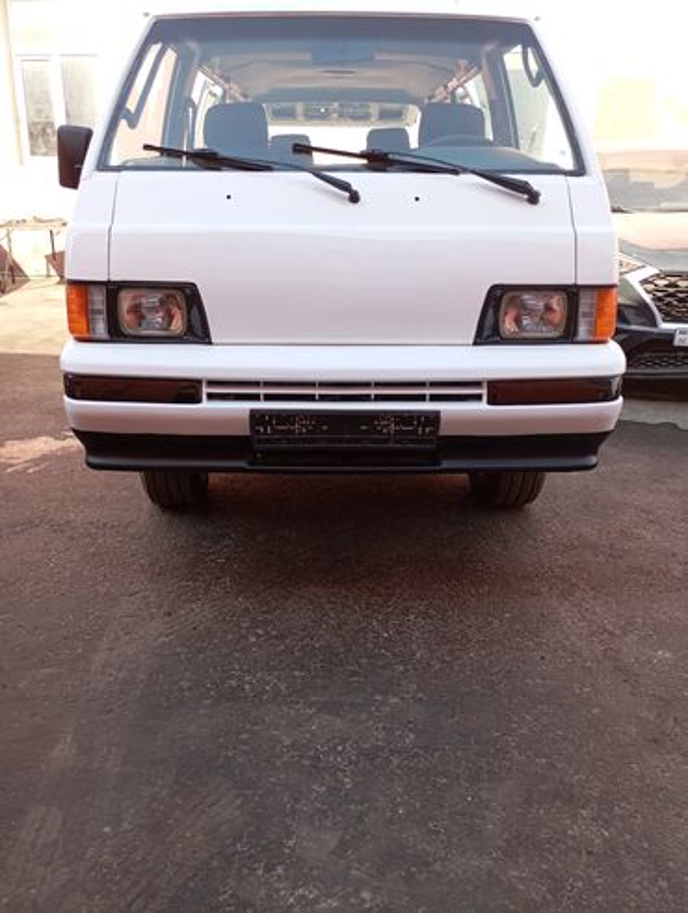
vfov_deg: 63.4
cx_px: 344
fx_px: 740
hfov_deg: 49.9
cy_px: 456
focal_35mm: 28
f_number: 1.8
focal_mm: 4.27
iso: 110
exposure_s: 1/272
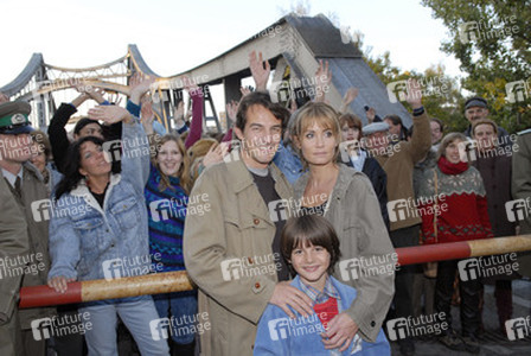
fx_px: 443
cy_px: 178
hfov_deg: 61.9
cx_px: 266
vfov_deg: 43.7
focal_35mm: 30
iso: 400
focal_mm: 20
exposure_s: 1/125
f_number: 5.6
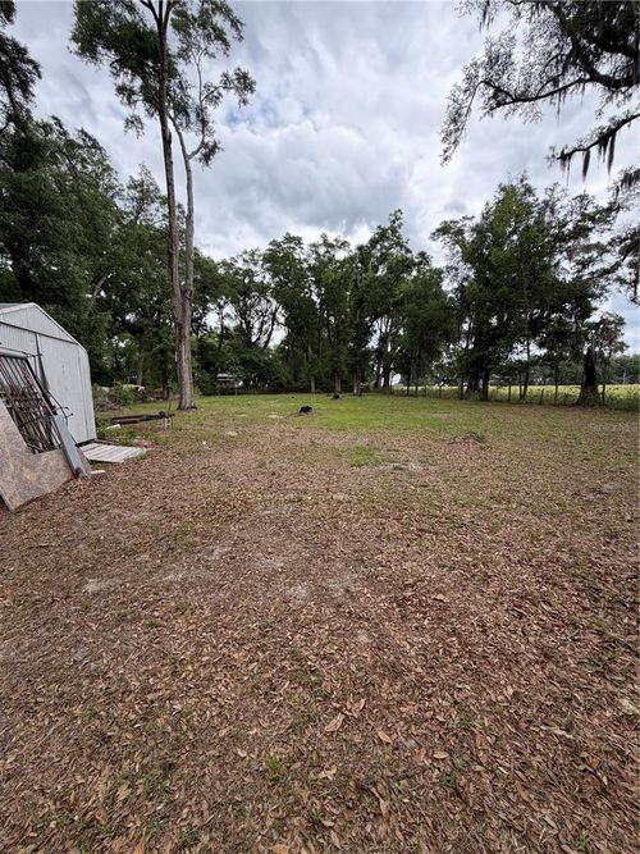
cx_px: 320
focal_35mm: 14
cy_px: 427
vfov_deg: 102.1
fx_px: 345
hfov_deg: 85.7
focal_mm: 2.22
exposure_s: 1/717
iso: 40
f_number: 2.2
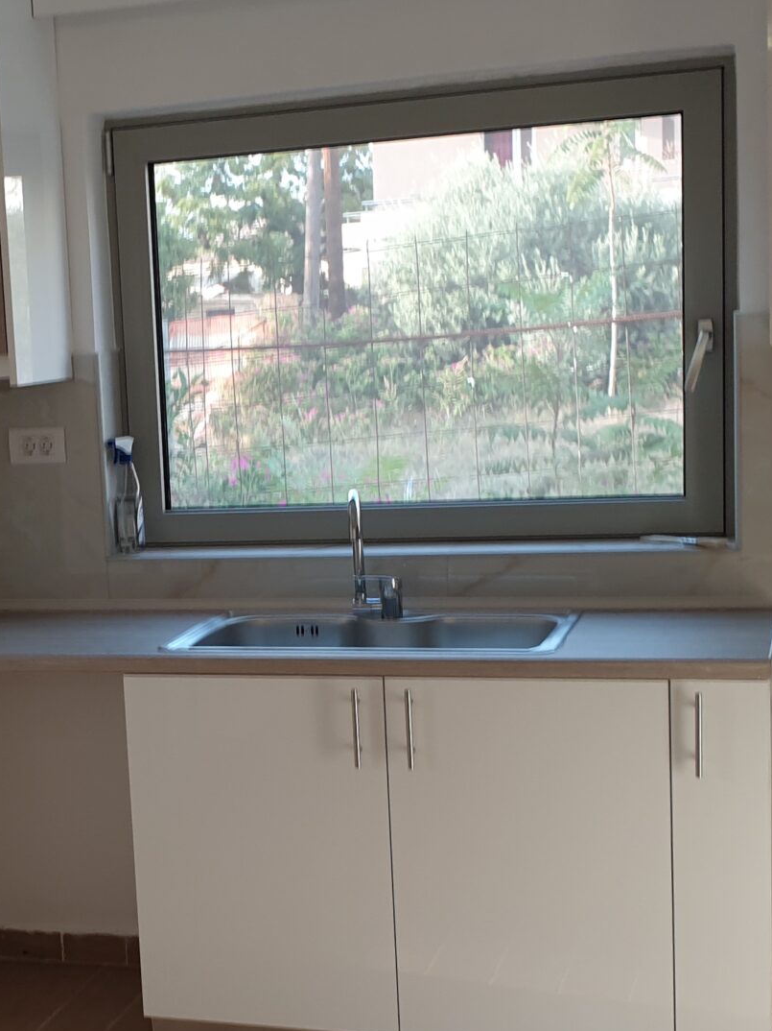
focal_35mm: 62
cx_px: 117
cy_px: 644
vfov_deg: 31.1
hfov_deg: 23.2
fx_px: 1844
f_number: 2.4
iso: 64
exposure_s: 1/50
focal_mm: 4.3
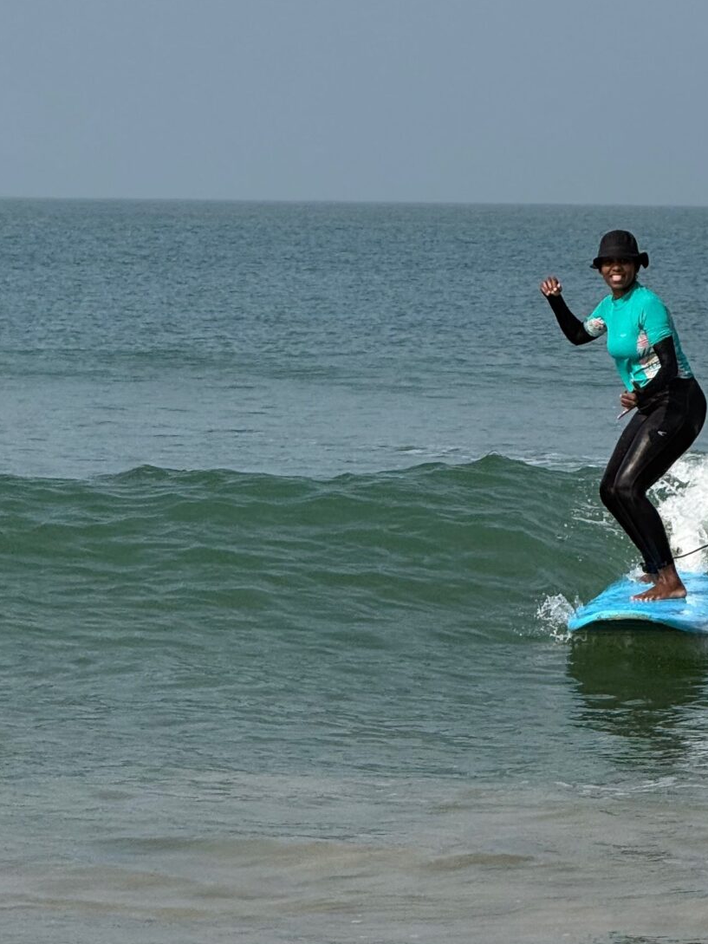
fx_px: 7689
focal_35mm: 282
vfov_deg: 7.0
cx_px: 620
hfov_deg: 5.3
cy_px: 410
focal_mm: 15.66
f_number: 2.8
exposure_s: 1/2283
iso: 50
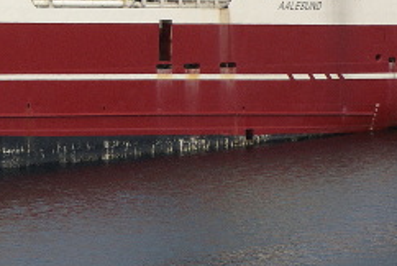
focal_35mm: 594
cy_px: -117
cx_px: -198
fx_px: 6558
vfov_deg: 2.3
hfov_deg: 3.5
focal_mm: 120
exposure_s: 1/200
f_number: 5.6
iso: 100
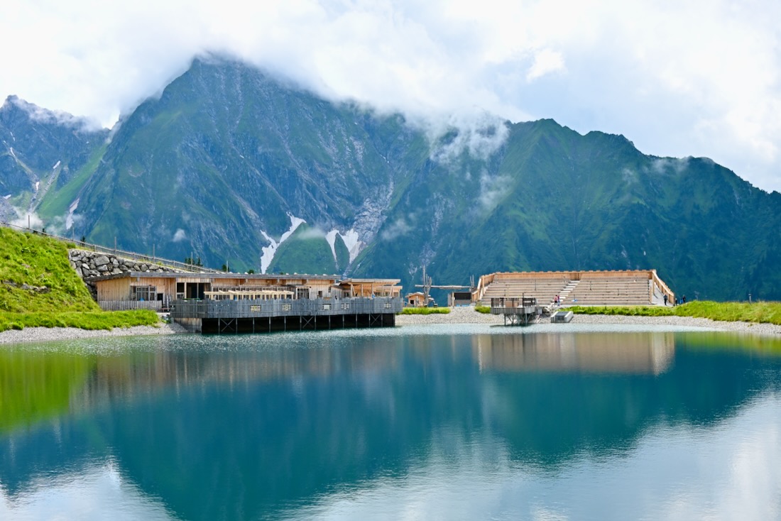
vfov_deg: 31.9
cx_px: 390
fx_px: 911
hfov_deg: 46.4
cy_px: 260
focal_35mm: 42
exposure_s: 1/200
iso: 200
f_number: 11
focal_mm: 42
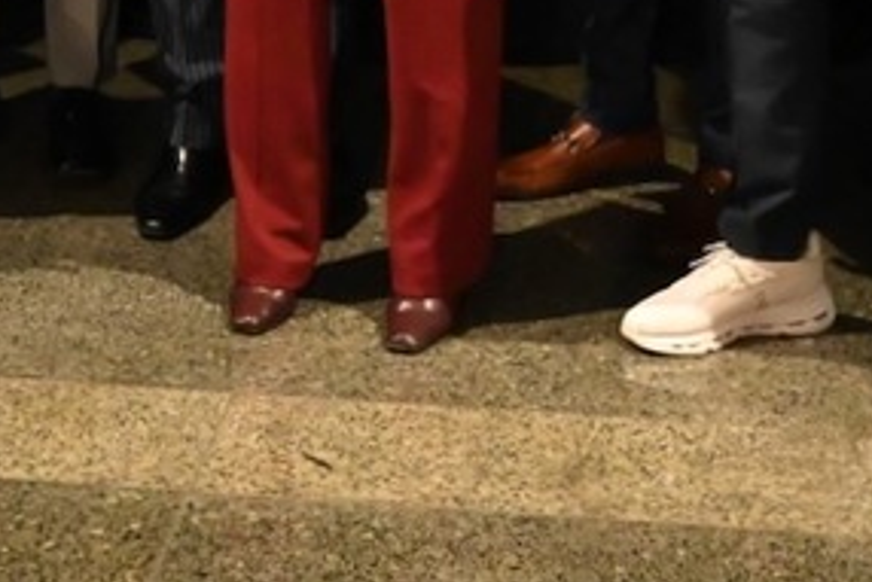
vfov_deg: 14.3
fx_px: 2084
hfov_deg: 23.6
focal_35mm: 86
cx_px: 375
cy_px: -419
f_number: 5
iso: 14400
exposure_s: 1/200
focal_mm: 24
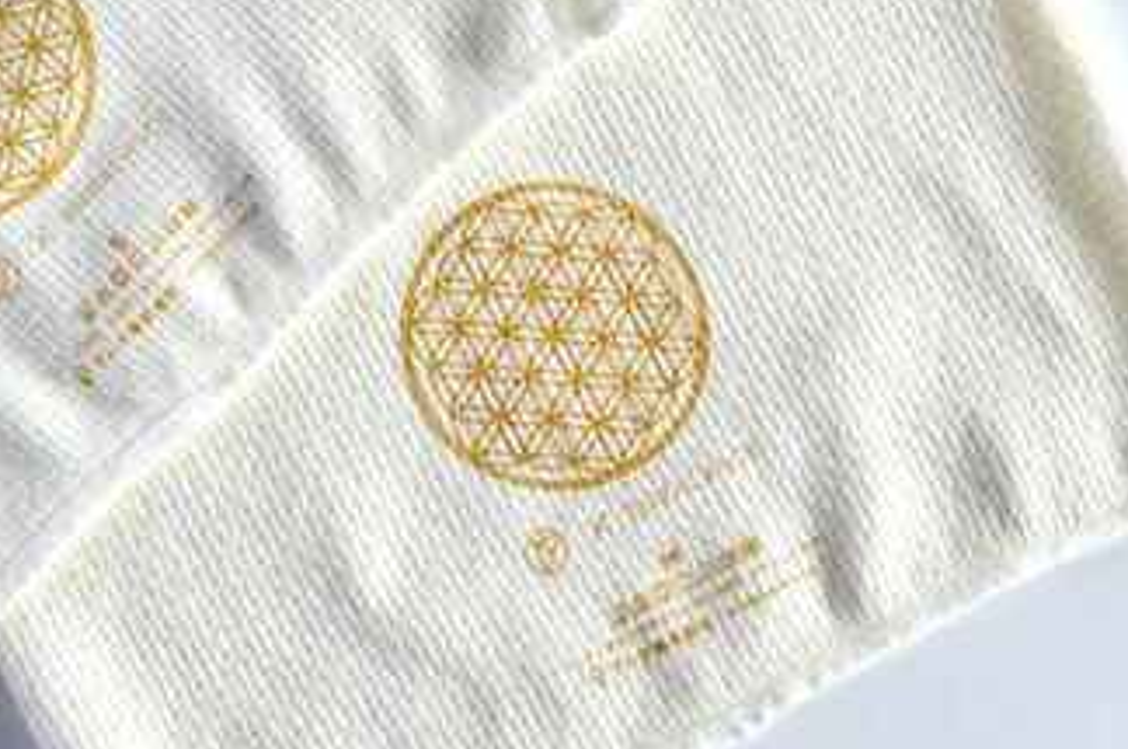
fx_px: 3032
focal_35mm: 97
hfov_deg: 21.0
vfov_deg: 14.0
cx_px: 343
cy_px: 225
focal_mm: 35
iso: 1000
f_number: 5
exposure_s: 1/40
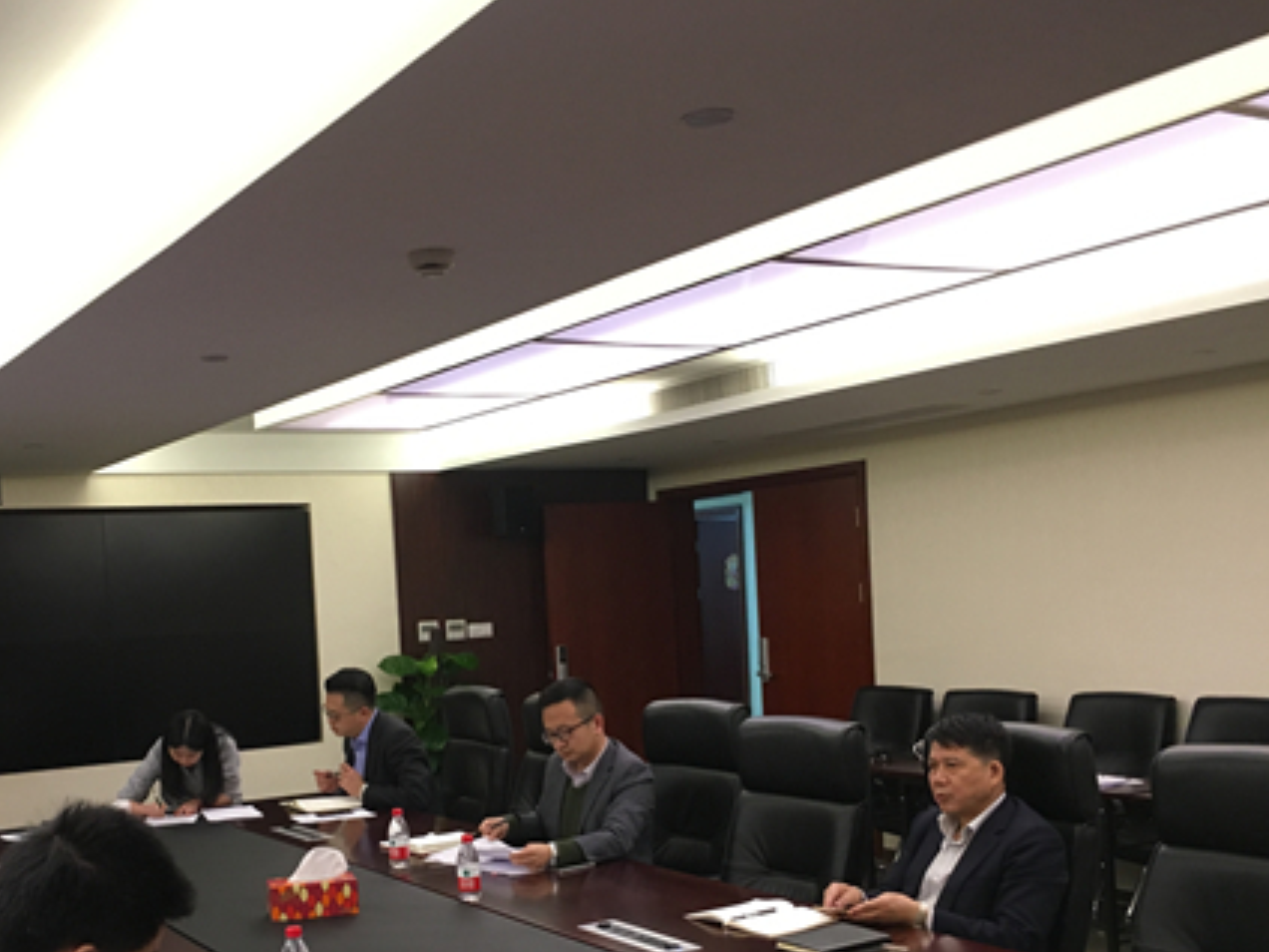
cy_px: 644
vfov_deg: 34.8
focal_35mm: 41
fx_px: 1503
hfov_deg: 45.4
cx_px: 476
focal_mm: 4.15
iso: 160
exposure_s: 1/33
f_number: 2.2
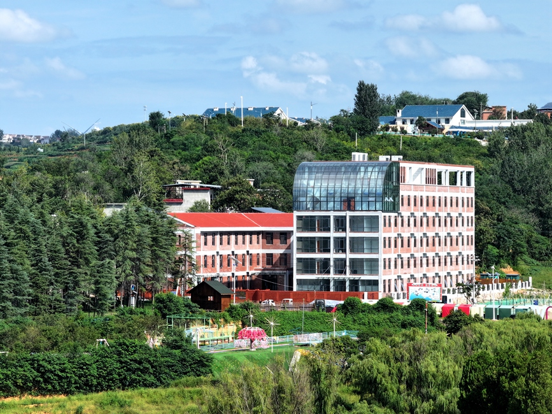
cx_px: 276
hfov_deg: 11.9
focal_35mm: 166
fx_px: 2647
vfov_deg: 8.9
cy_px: 207
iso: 100
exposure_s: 1/640
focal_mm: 30.71
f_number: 3.4
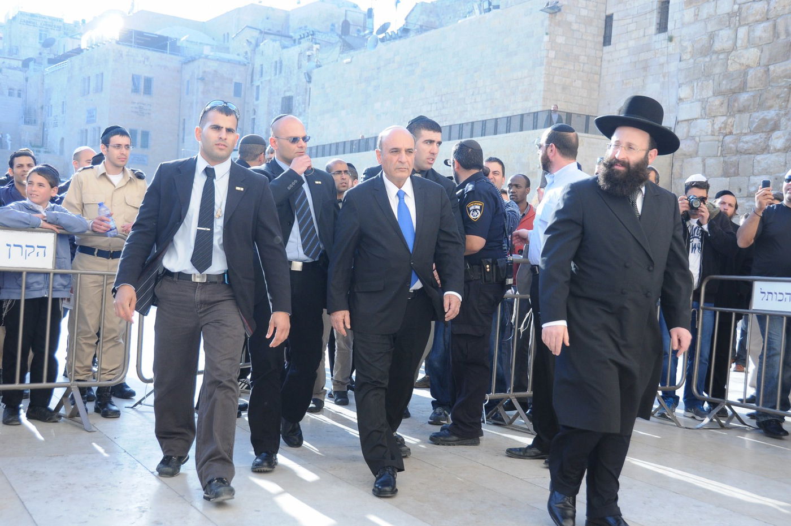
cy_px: 263
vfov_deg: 28.9
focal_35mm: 46
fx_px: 1021
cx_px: 396
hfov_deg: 42.4
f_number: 5.6
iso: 640
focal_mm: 31
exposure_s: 1/800
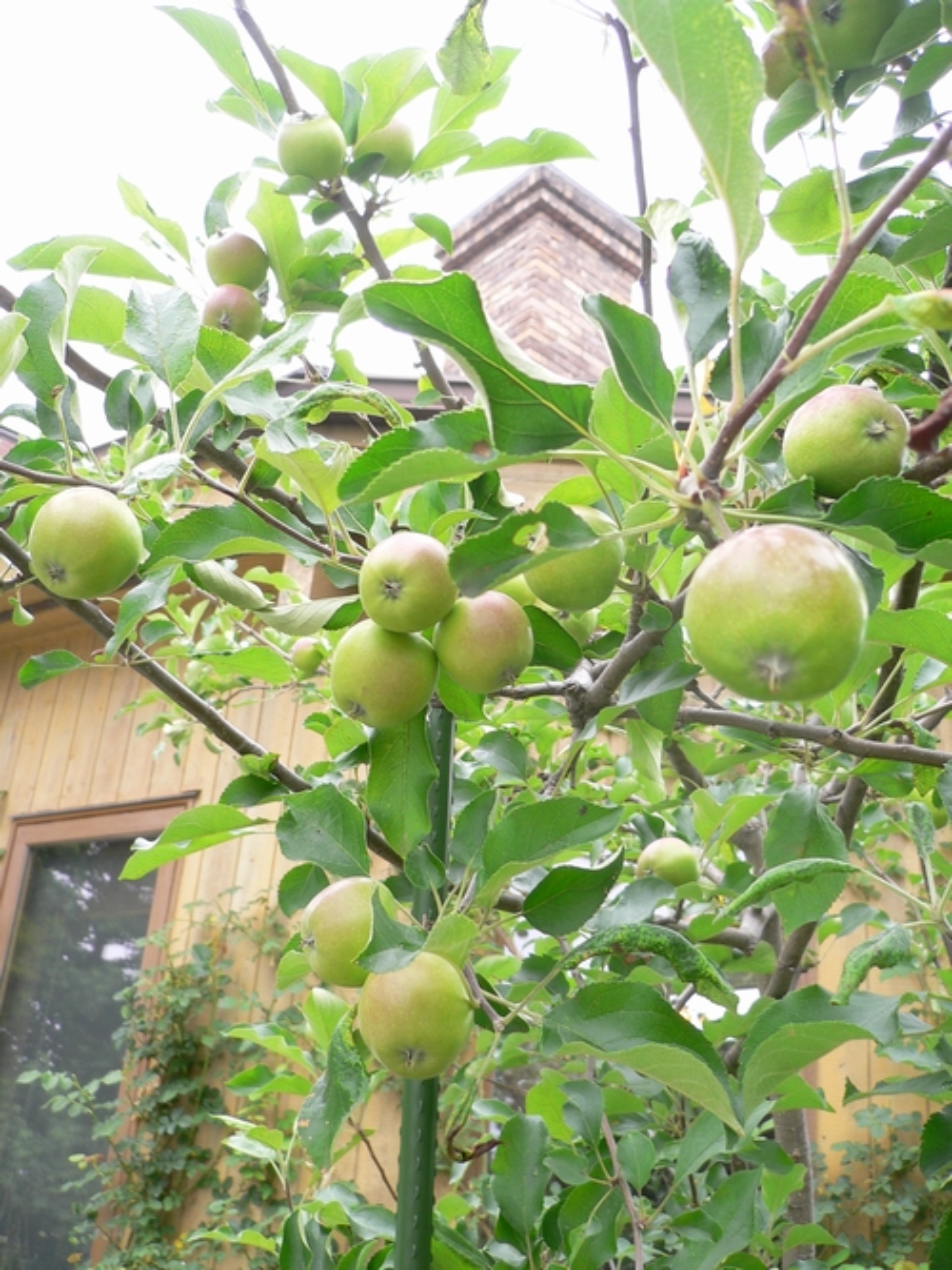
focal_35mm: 35
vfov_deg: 52.6
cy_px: 635
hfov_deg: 40.7
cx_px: 476
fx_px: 1284
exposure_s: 1/100
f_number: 2.8
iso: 80
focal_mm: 5.8
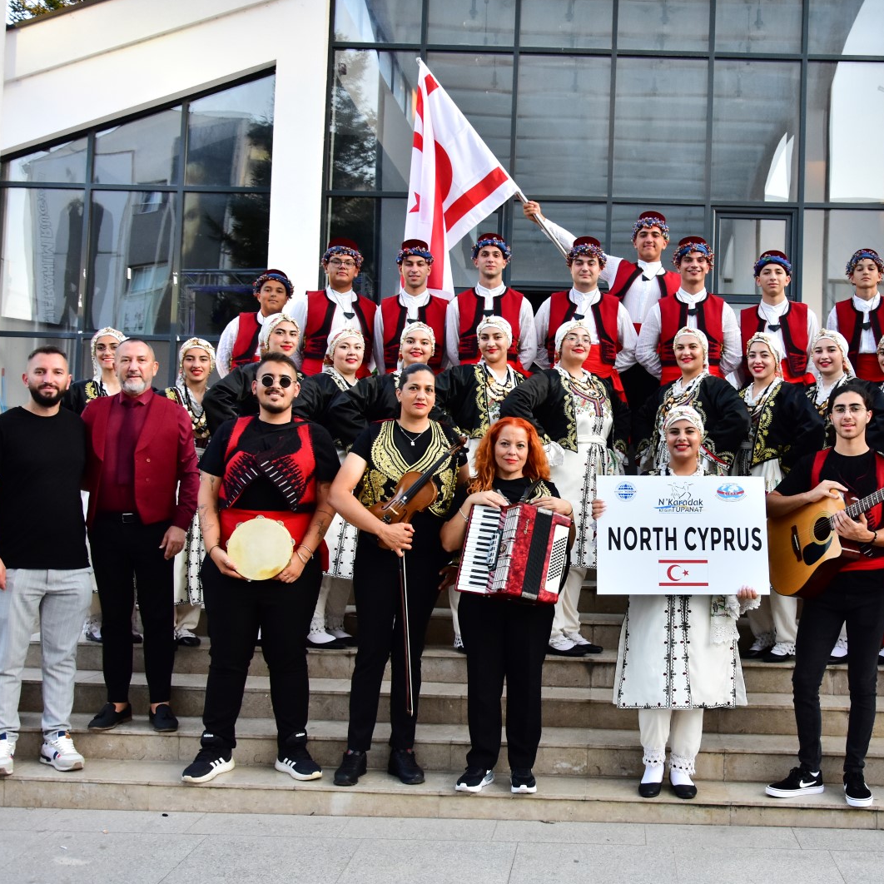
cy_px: 444
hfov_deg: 46.4
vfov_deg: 47.2
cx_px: 598
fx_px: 1011
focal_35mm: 35
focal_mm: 18
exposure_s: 1/250
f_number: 4
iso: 800
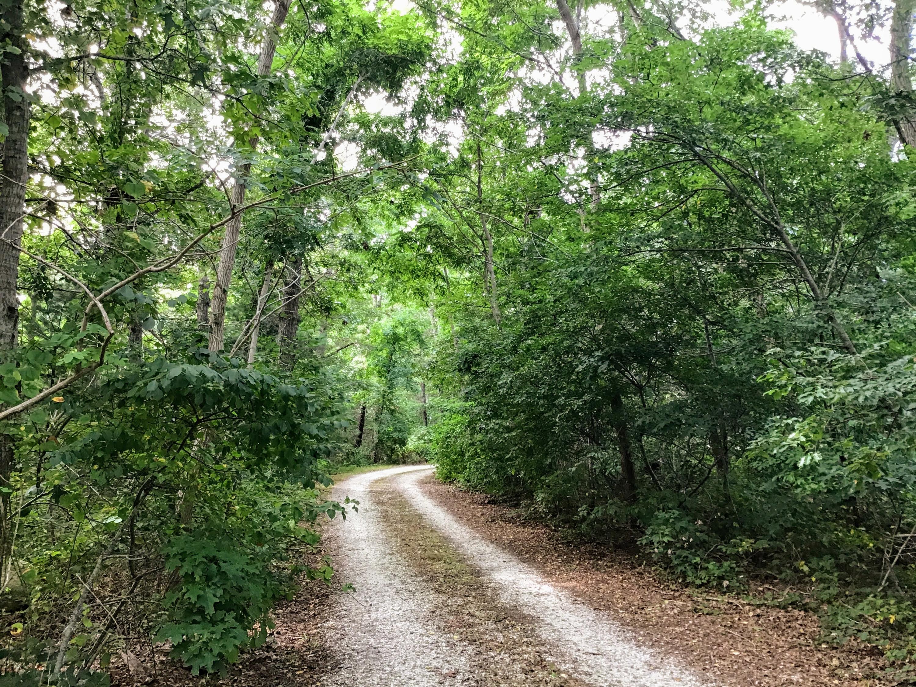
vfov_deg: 45.4
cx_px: 458
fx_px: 820
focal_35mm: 31
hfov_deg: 58.4
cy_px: 344
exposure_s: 1/30
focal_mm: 3.3
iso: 25
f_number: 2.4
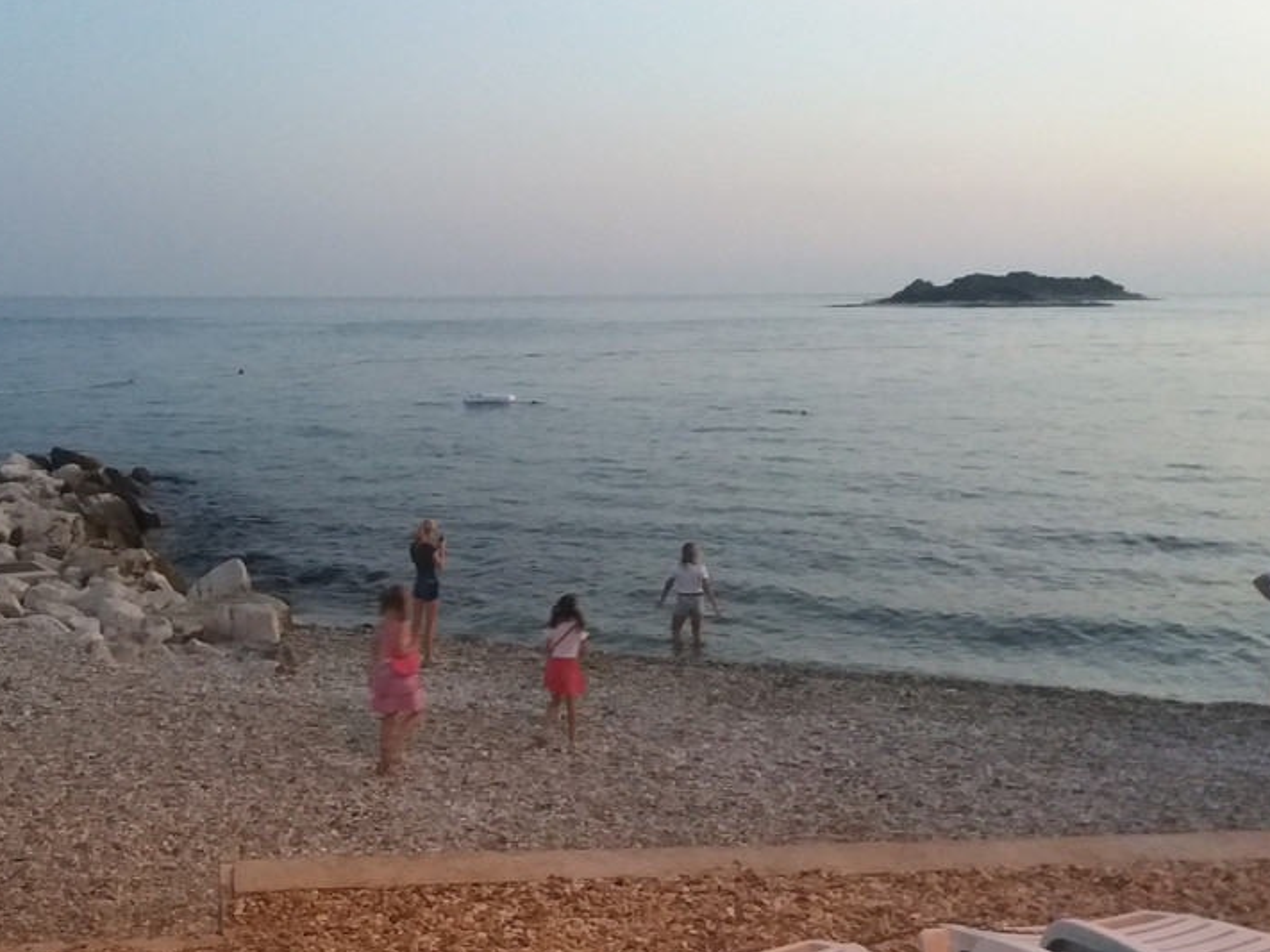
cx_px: 356
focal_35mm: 42
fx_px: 1541
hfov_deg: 43.7
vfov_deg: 34.3
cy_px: 463
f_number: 1.9
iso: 400
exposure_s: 1/17
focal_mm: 3.7
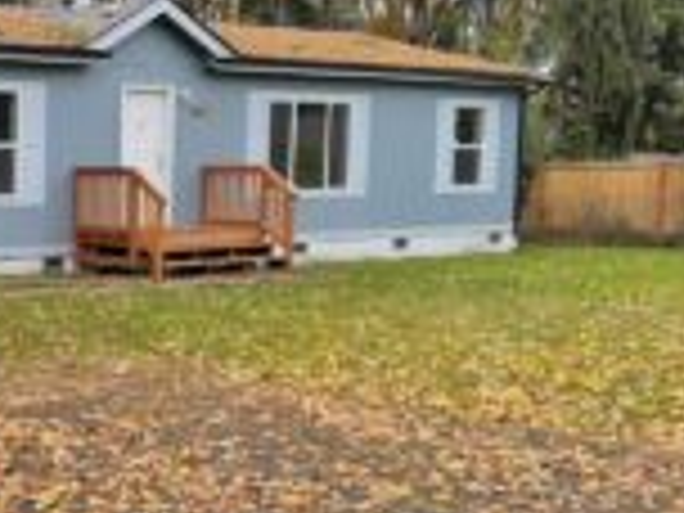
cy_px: 310
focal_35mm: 63
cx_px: -32
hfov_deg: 28.4
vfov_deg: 23.2
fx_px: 1245
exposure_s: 1/172
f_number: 1.78
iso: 64
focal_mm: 6.76
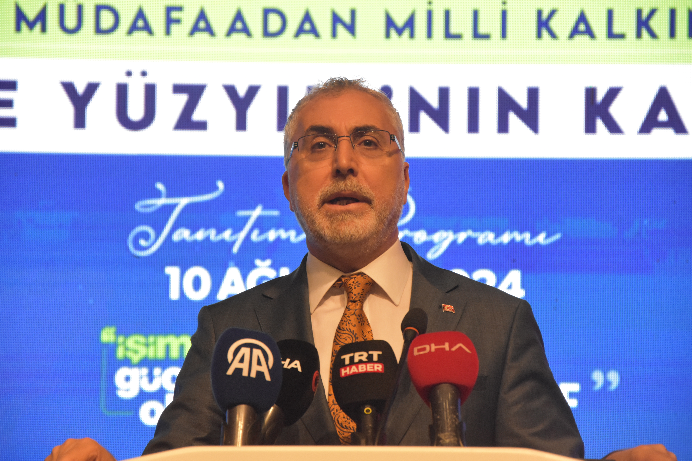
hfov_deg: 13.0
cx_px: 346
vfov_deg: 8.7
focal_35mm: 158
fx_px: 3027
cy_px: 230
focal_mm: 105
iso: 2800
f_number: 5.6
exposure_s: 1/250
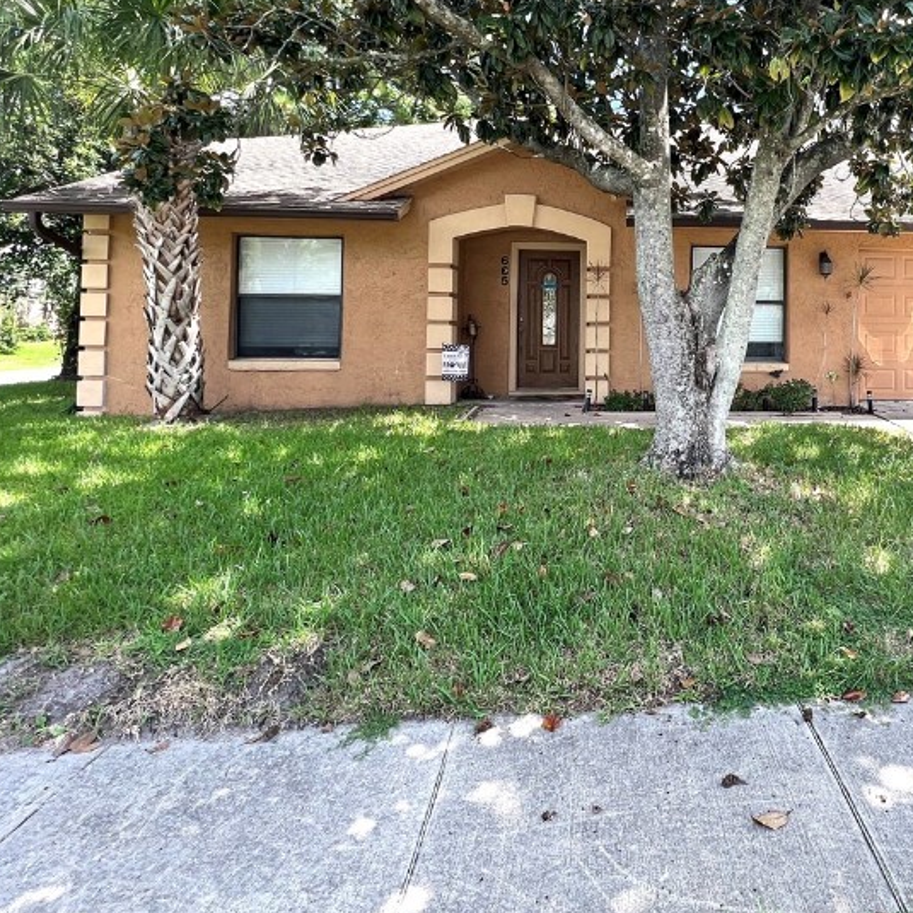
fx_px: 656
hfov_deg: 65.3
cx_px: 688
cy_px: 323
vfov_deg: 68.1
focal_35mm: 22
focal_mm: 1.57
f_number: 1.8
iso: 32
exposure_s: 1/295
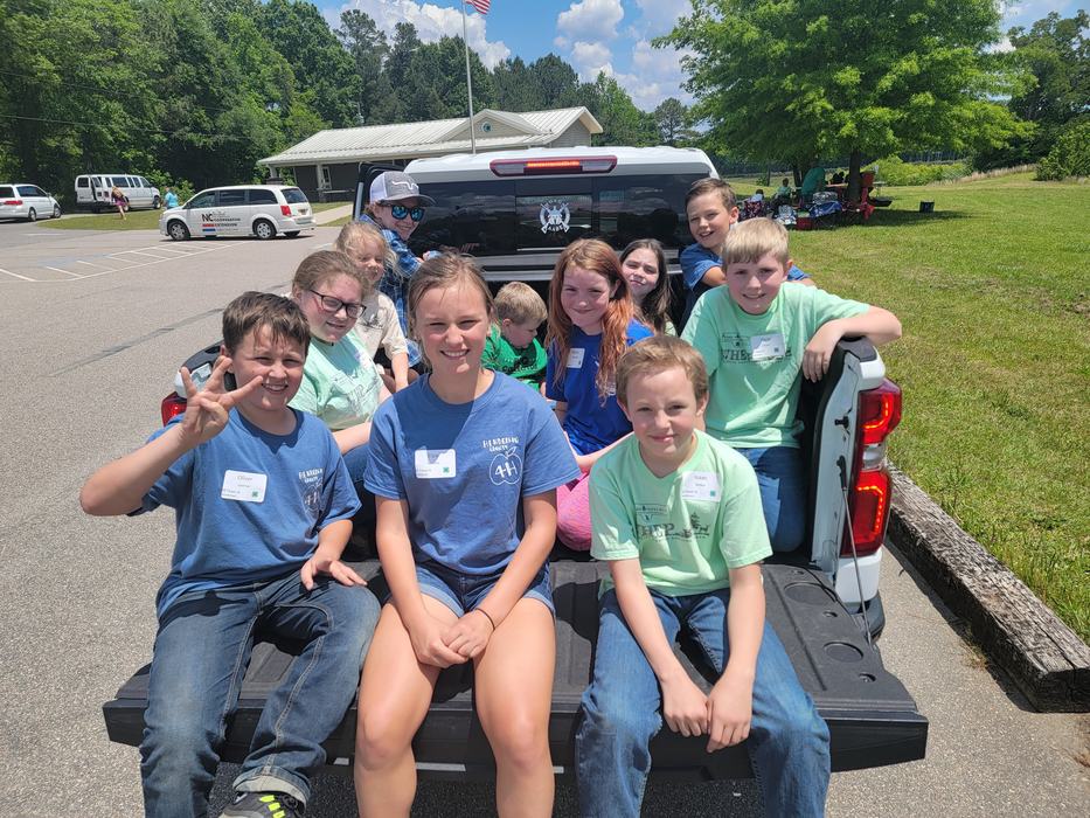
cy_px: 409
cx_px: 545
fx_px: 756
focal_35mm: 24
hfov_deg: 71.6
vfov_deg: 56.8
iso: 16
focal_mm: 6.7
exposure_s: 1/1232
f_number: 1.8
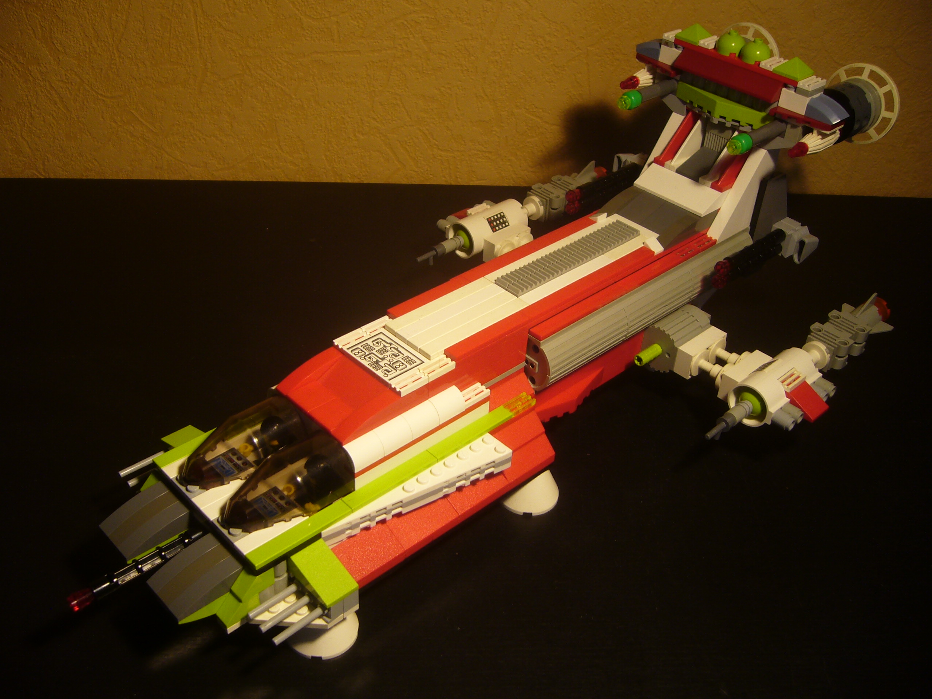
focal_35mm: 35
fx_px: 942
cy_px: 350
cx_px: 466
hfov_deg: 52.6
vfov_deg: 40.7
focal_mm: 5.8
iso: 80
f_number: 2.8
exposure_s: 1/40
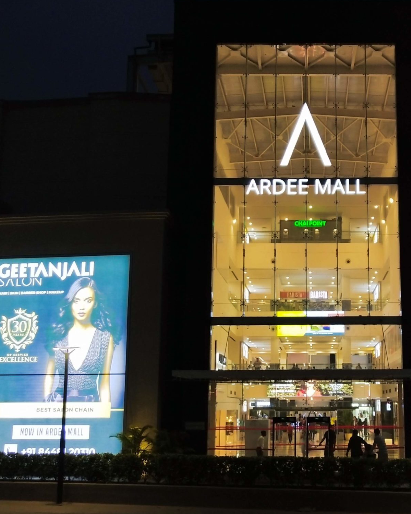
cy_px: 293
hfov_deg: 29.7
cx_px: 316
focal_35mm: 50
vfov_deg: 37.3
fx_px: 760
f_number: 1.8
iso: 162
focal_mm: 3.95
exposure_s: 1/60
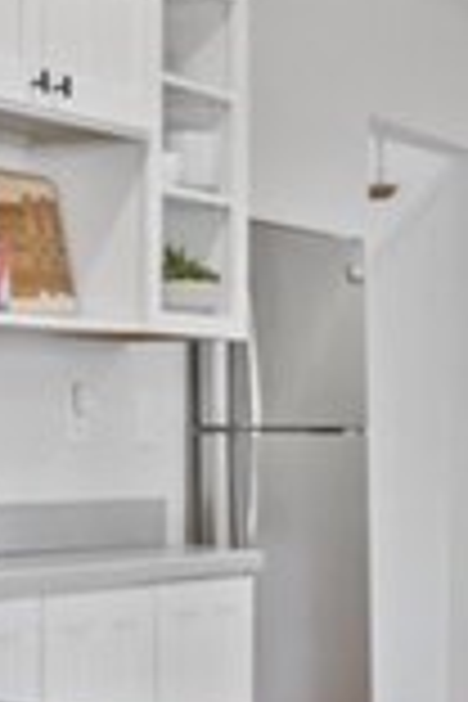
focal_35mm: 105
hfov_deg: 13.0
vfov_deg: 19.4
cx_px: 256
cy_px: 497
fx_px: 2047
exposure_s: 2.5
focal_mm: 16
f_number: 11
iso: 320
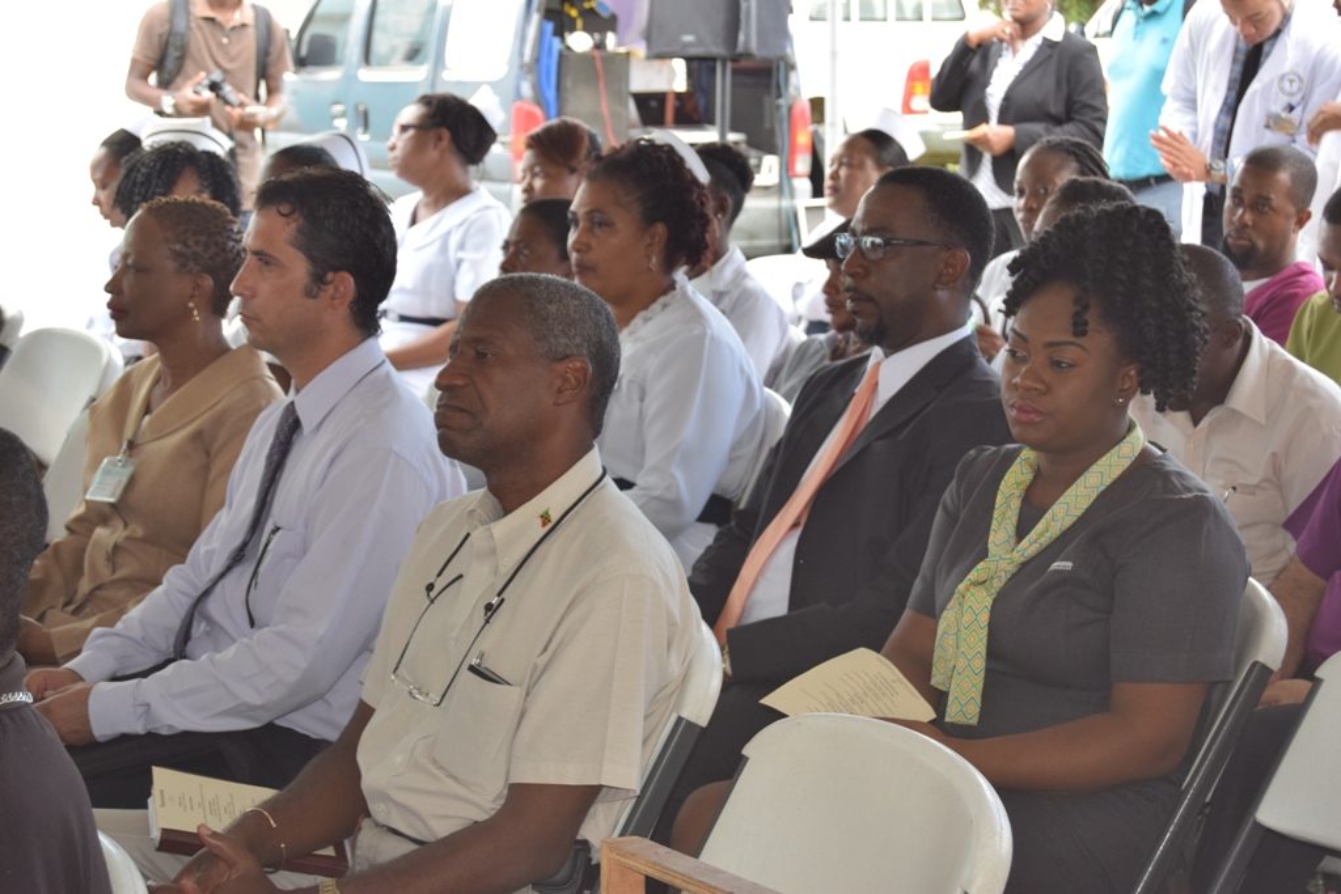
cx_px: 670
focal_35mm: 78
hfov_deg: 26.0
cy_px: 447
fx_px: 2906
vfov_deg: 17.5
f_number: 5.6
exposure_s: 1/125
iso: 720
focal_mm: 52
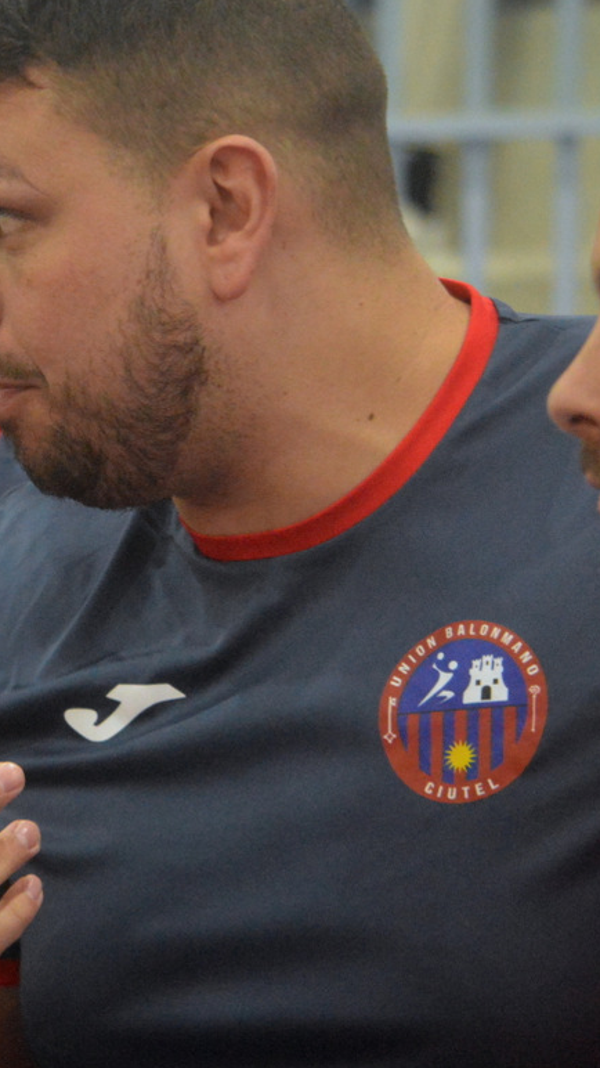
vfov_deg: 9.1
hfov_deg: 5.1
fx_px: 6734
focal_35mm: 238
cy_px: 479
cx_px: -50
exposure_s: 1/160
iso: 3200
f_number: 4.5
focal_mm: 78
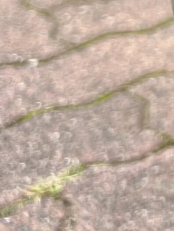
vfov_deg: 14.2
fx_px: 844
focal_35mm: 126
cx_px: 383
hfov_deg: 10.5
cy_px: -158
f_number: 1.5
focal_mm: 5.7
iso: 40
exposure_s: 1/121
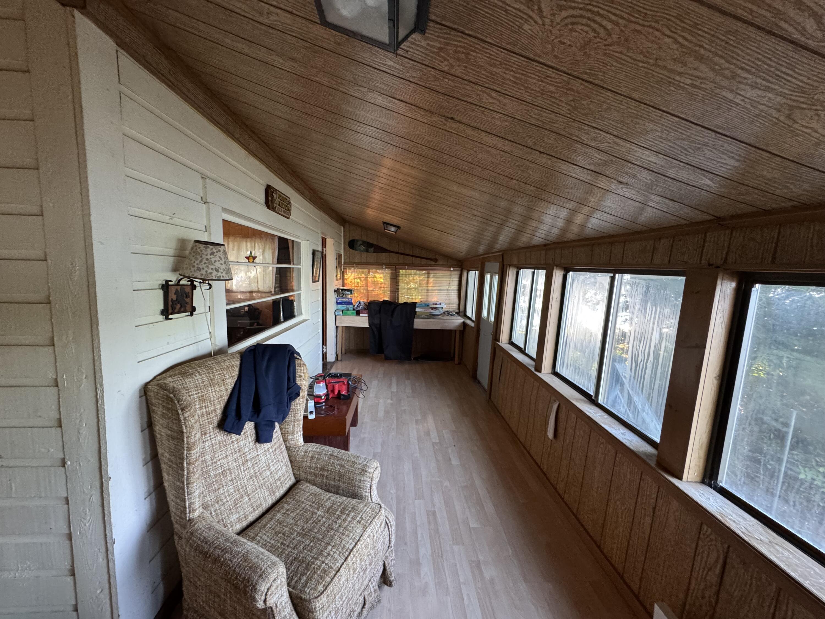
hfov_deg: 102.1
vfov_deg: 85.7
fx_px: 334
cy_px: 310
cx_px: 412
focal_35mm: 14
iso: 500
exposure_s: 1/60
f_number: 2.2
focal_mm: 2.22
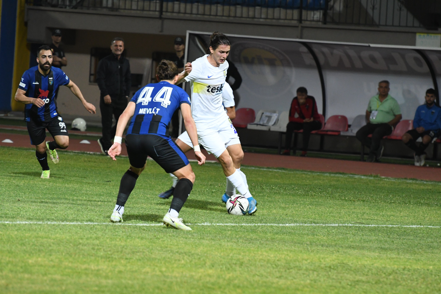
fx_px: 4042
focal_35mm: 330
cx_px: 220
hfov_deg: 6.2
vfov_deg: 4.2
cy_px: 147
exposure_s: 1/400
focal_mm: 220
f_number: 5.6
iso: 3200
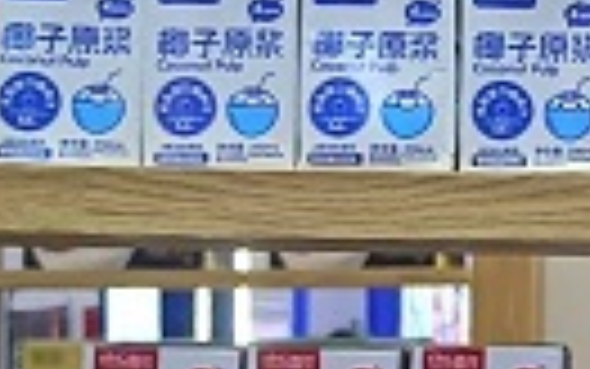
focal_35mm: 149
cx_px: 1189
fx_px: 2397
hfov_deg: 12.4
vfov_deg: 8.8
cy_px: 288
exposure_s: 1/100
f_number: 1.88
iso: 716
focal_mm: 5.59
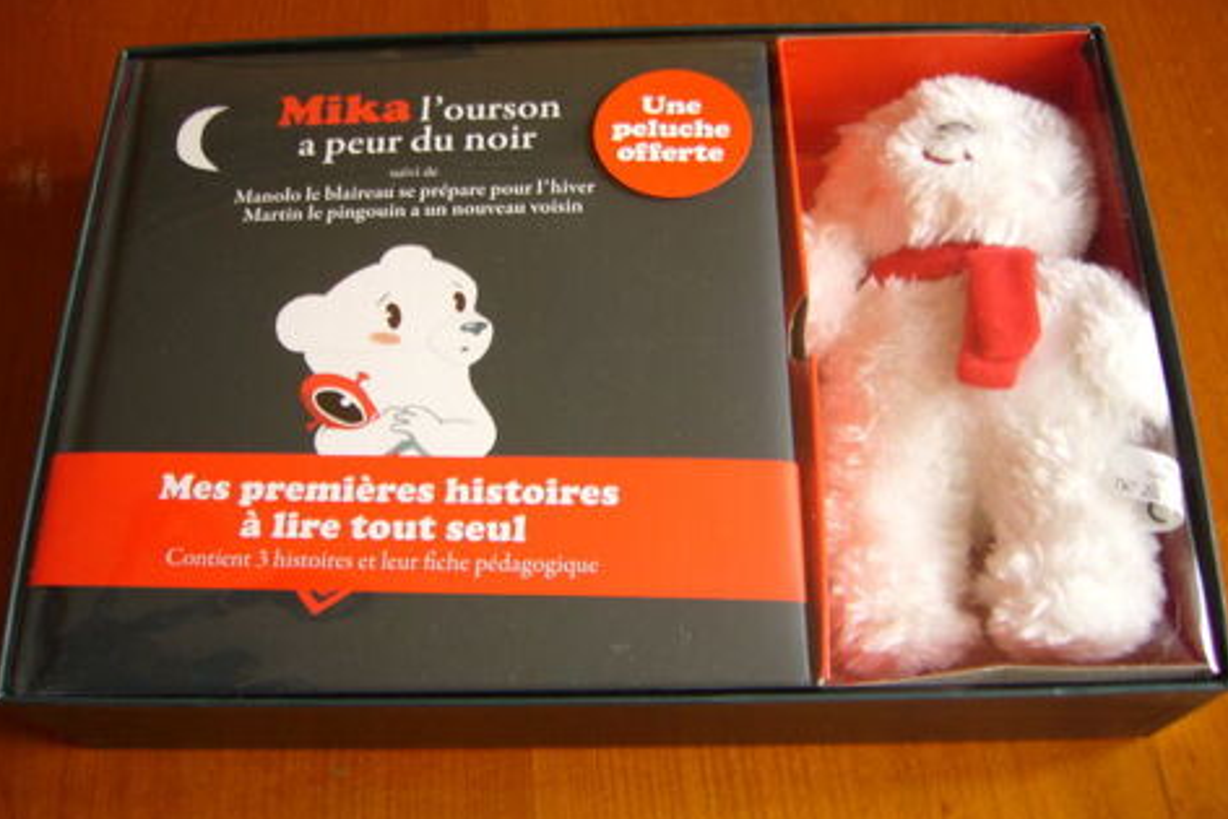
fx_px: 1262
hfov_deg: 51.9
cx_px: 609
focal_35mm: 37
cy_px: 406
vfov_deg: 36.0
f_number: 2.8
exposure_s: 1/30
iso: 100
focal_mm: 5.8
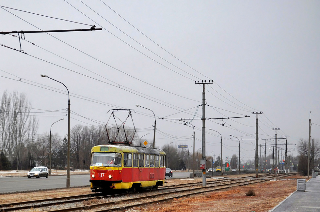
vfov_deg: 19.4
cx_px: 121
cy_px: 132
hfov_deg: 28.9
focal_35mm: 70
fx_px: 618
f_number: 5.6
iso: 280
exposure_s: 1/250
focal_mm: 35
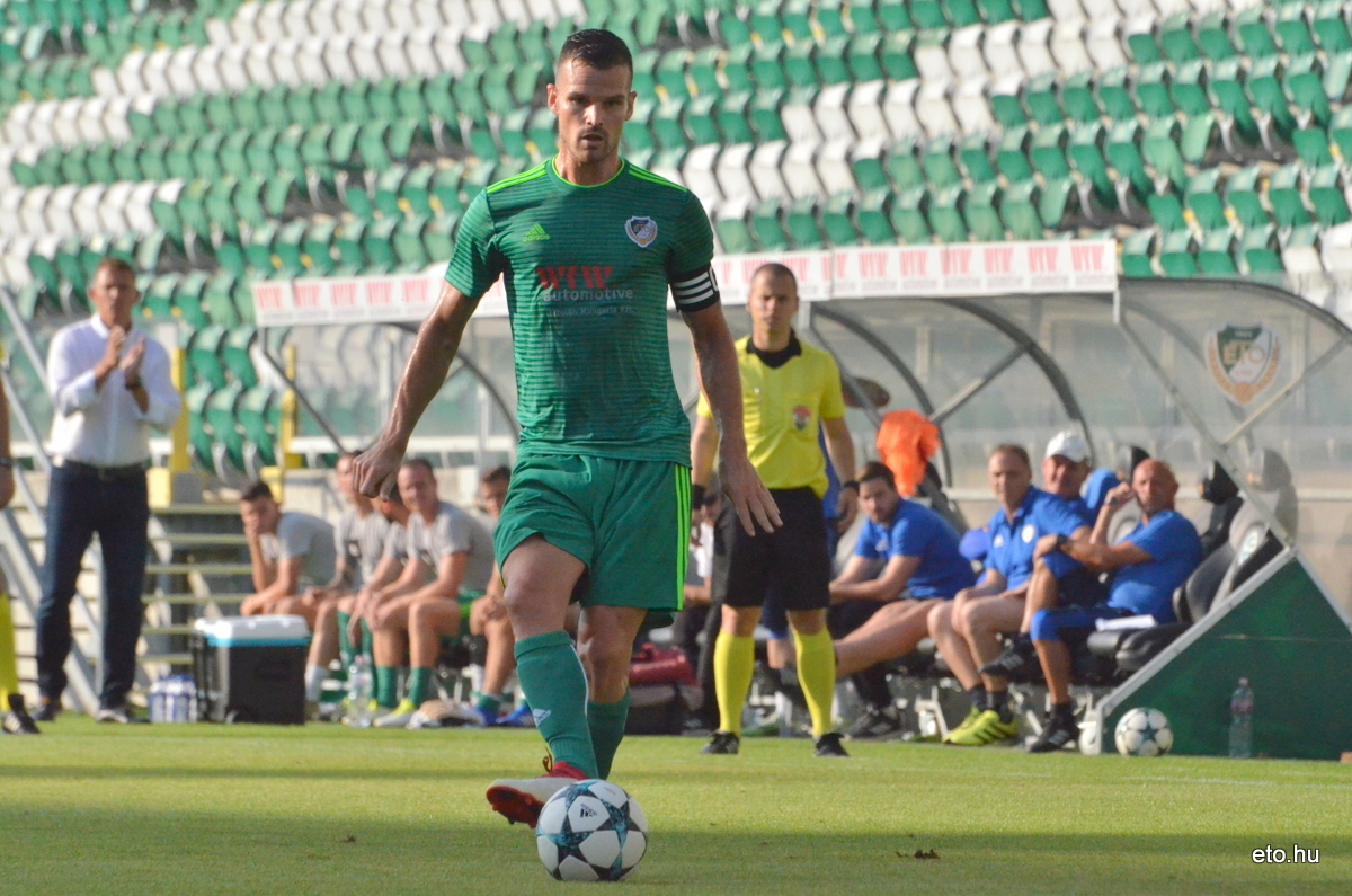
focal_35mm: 405
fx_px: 15180
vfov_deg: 3.4
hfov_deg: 5.1
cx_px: 676
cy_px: 448
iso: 3200
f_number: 10
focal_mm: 270
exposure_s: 1/6400
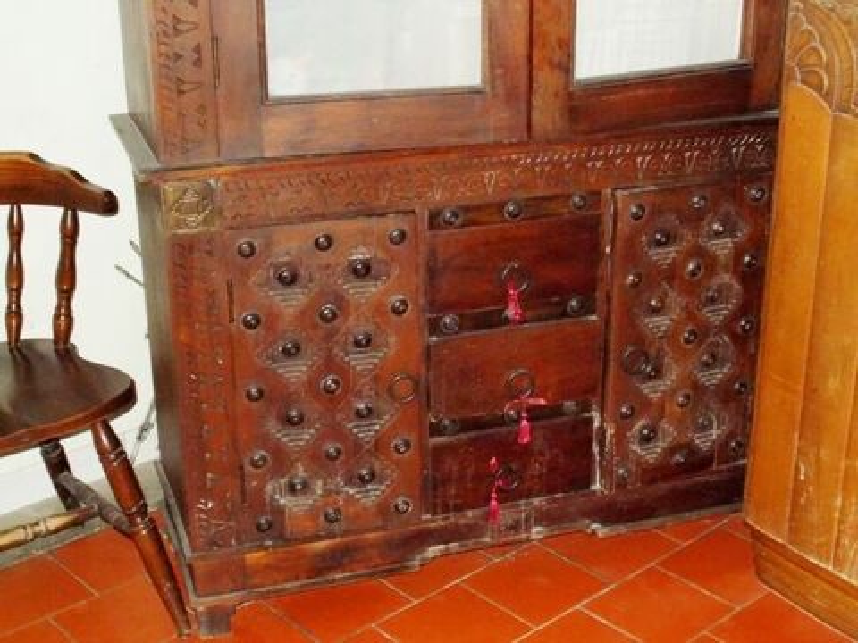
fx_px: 1438
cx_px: 429
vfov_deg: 25.2
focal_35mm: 58
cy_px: 322
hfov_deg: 33.2
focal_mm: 10.3
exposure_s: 1/30
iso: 800
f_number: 4.9
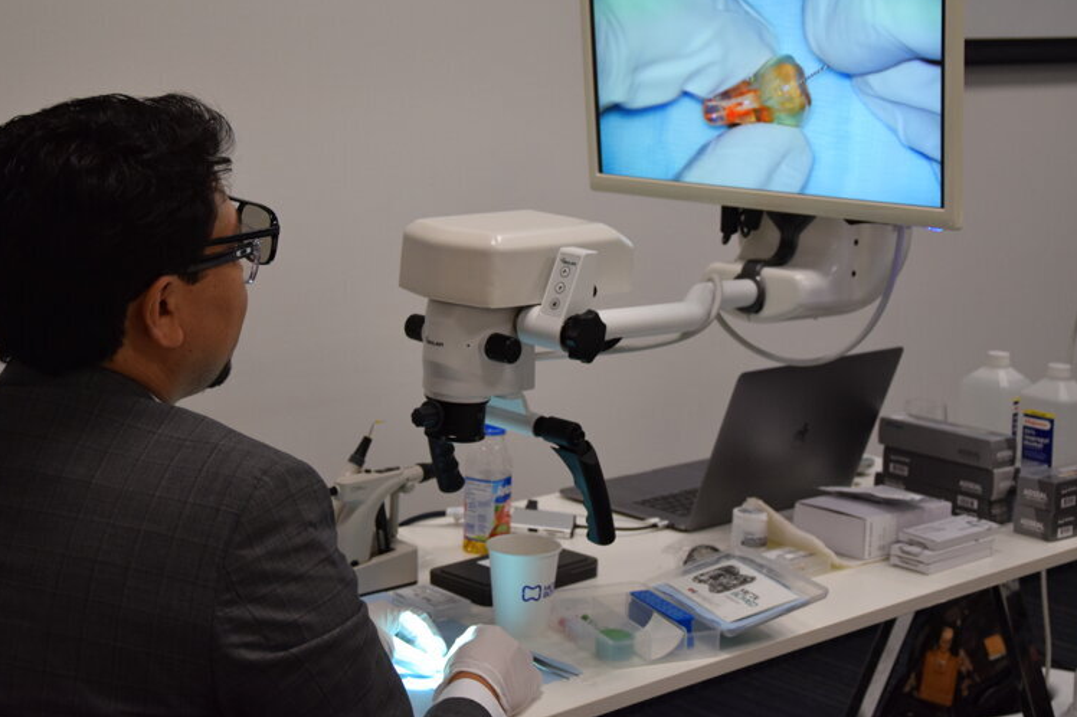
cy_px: 305
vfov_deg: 20.6
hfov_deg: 30.5
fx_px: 1974
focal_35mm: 66
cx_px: 469
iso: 900
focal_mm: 38
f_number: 4.5
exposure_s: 1/60
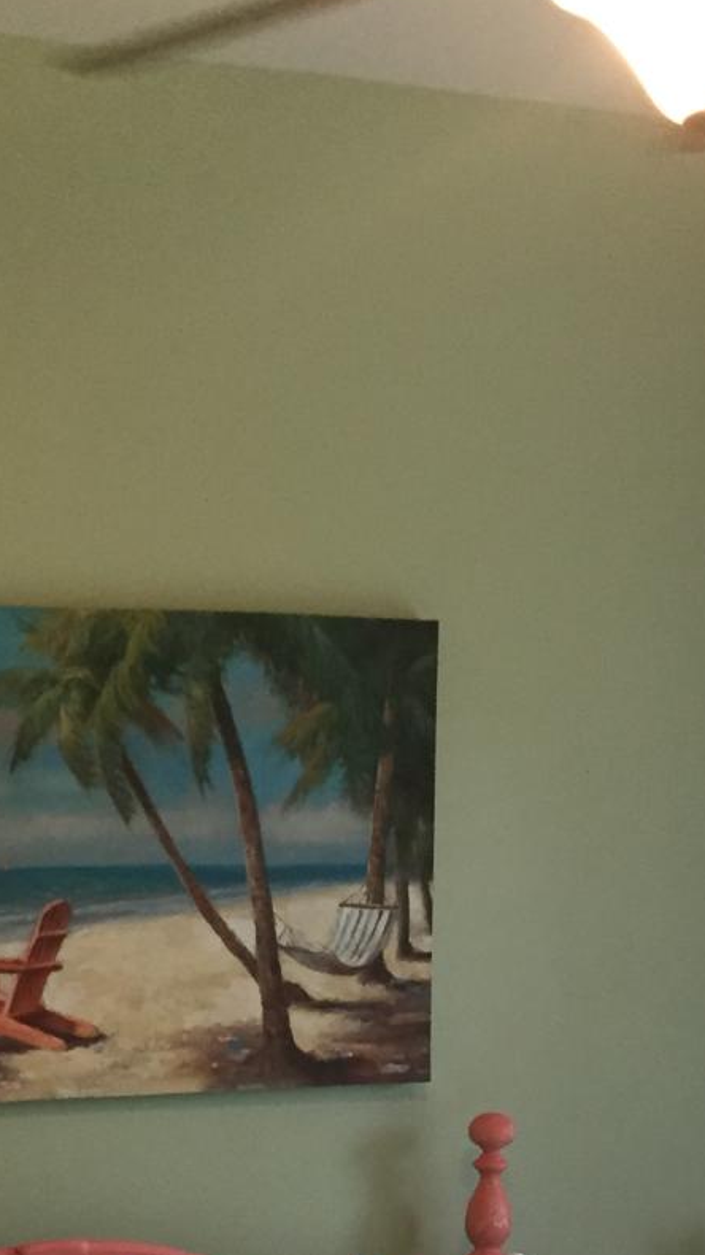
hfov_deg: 15.1
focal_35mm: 80
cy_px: 1495
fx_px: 2660
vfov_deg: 24.2
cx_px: 268
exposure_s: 1/30
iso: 160
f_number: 2.2
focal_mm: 4.15
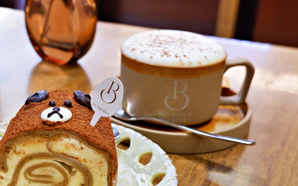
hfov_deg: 38.2
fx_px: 414
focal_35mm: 51
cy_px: 94
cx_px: 63
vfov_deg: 25.3
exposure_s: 1/34
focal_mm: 15
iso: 400
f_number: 3.5
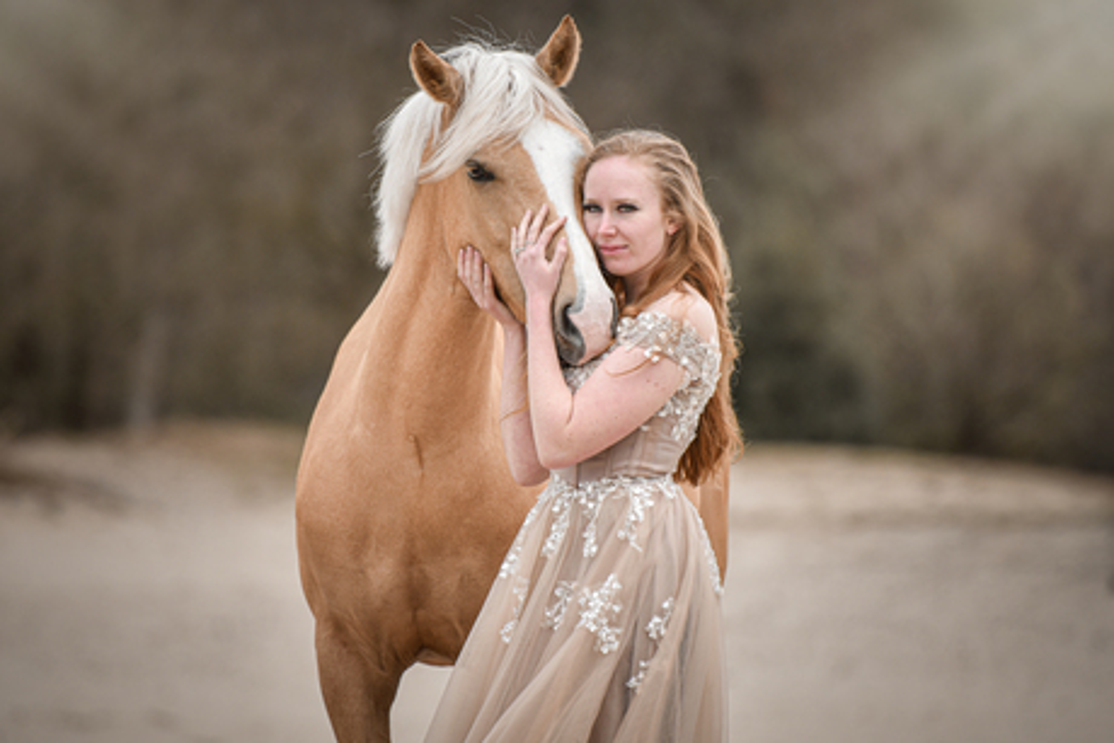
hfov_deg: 10.3
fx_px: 6190
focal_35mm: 200
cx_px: 557
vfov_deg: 6.9
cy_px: 372
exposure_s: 1/1000
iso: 100
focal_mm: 200
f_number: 2.8
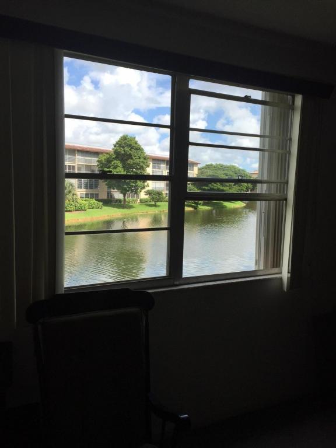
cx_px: 168
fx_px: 375
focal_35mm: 29
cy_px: 224
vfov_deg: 61.7
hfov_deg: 48.2
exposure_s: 1/1163
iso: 32
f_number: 2.2
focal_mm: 4.15
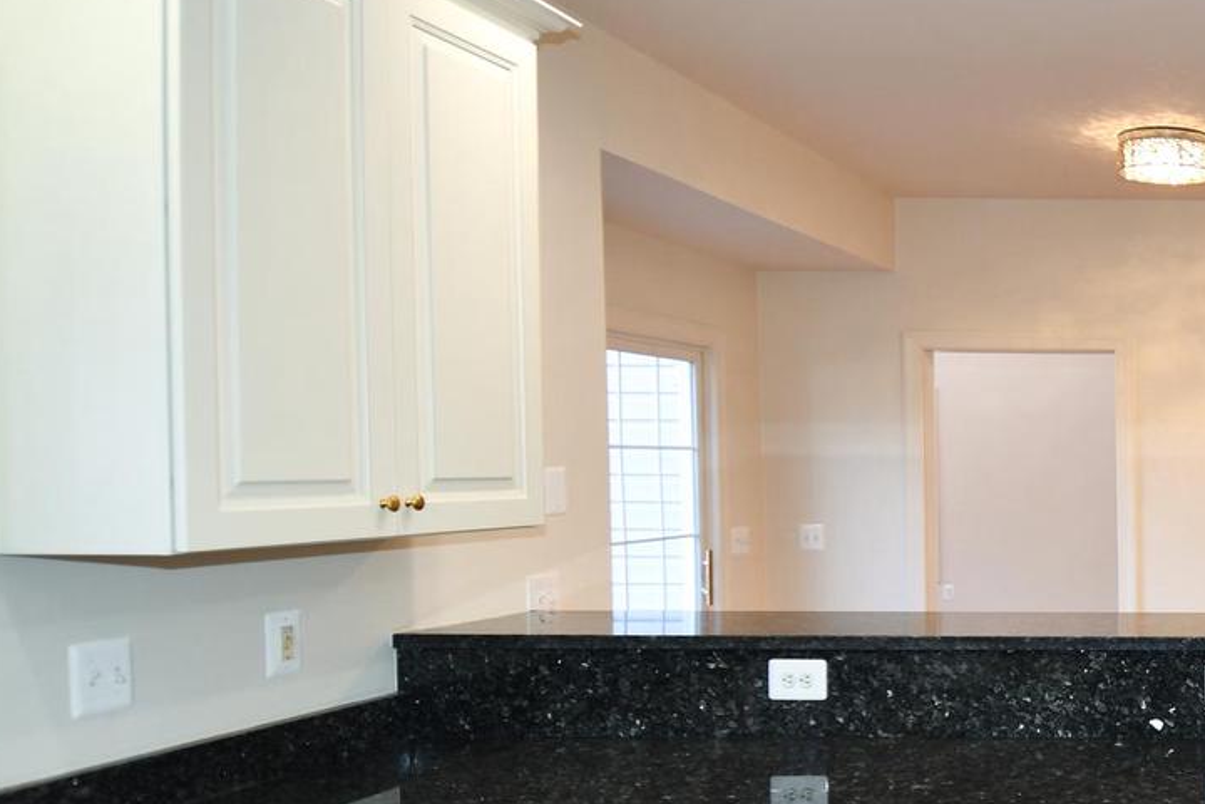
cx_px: 1115
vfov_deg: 36.1
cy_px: 593
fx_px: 1205
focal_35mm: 36
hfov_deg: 47.1
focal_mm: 12
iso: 250
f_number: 4
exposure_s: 1/60
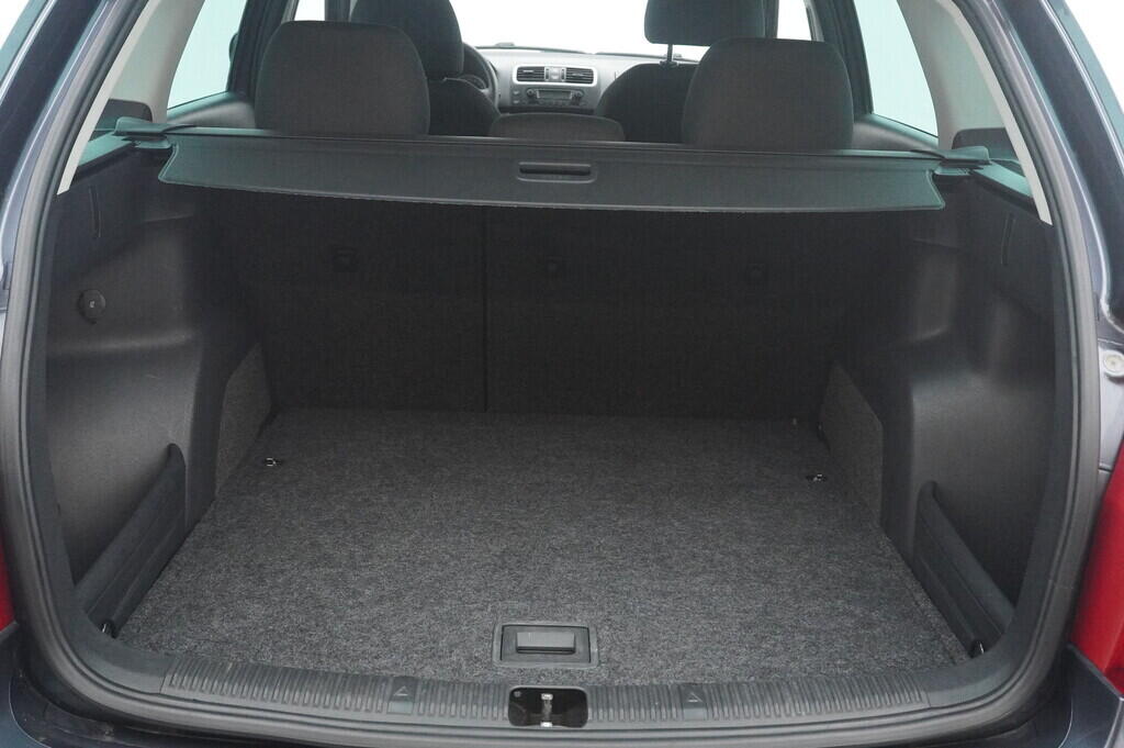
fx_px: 1123
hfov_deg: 53.2
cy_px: 374
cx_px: 562
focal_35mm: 36
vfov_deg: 36.8
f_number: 5.6
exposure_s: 1/320
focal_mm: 24
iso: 6400
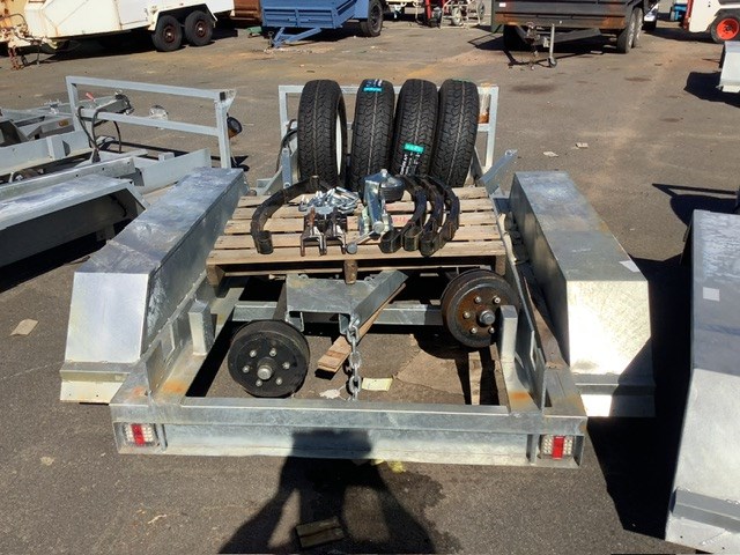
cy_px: 278
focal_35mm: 31
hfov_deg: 58.4
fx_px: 663
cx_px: 370
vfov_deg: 45.4
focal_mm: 3.3
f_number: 2.4
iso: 25
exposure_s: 1/1481
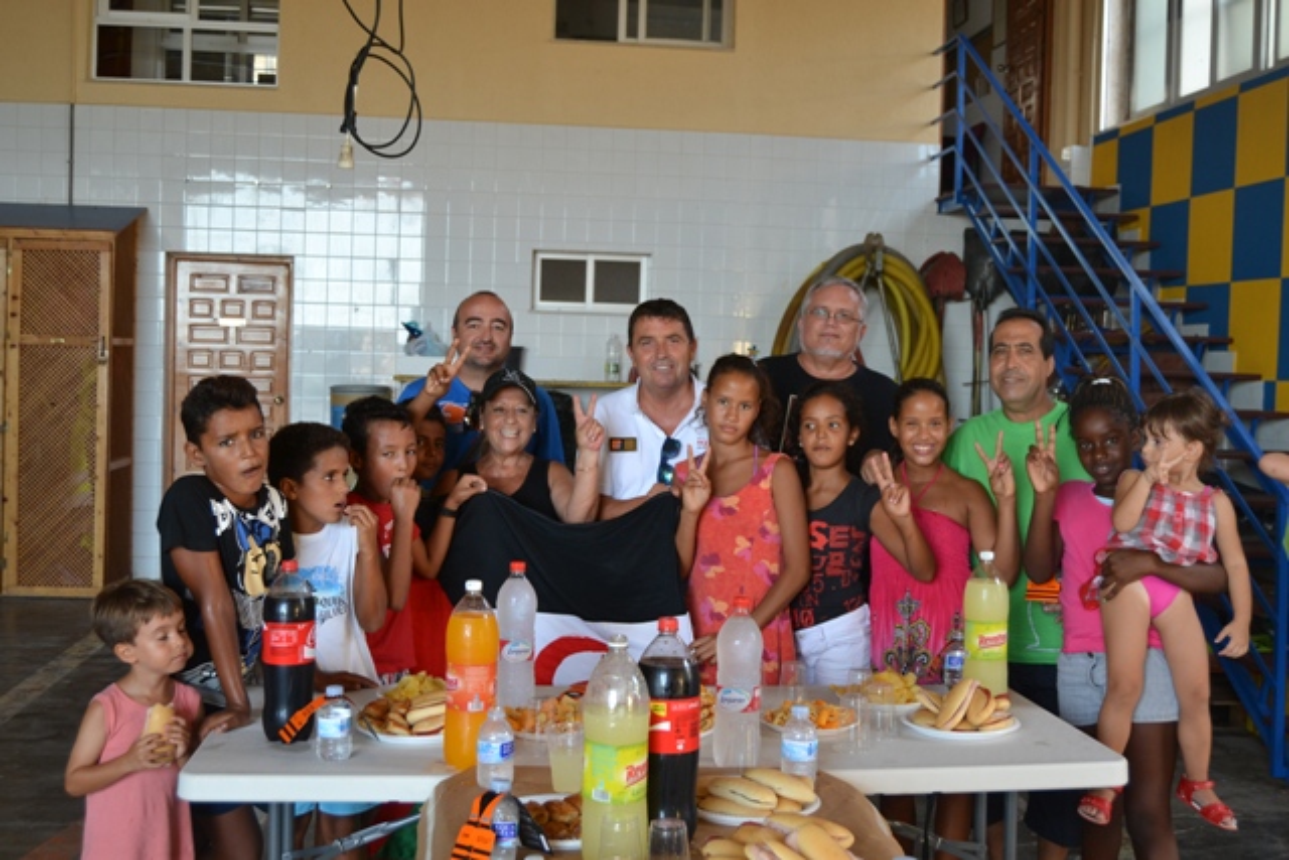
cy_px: 430
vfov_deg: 34.2
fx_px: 1397
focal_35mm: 39
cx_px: 644
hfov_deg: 49.5
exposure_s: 1/80
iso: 400
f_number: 4.5
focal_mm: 26
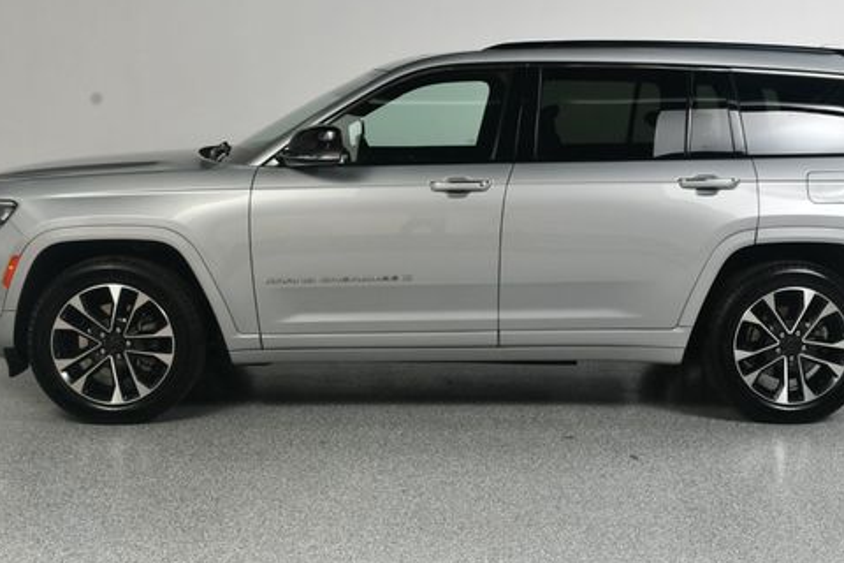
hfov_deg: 38.1
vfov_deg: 26.0
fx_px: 1219
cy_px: 269
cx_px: 487
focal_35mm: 52
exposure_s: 1/160
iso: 100
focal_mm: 26
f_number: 11
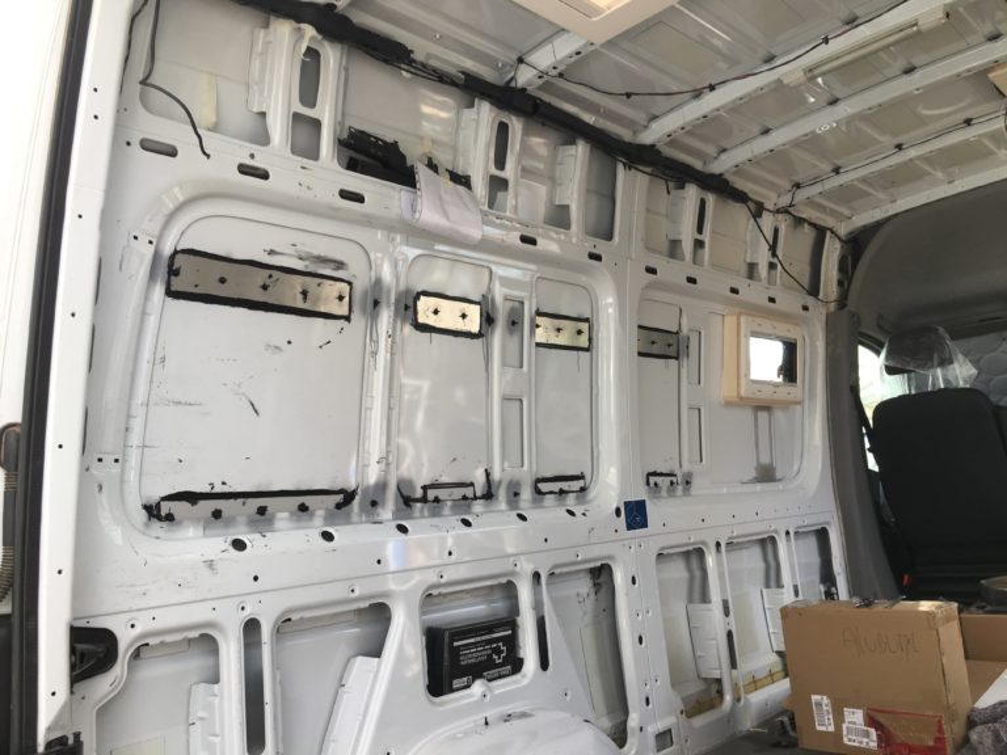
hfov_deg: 61.7
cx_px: 504
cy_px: 378
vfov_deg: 48.2
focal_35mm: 29
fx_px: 844
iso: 25
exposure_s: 1/100
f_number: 2.2
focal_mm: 4.15
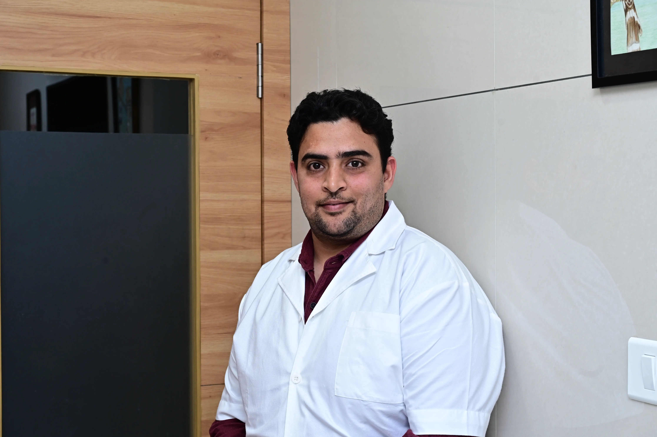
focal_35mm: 59
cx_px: 328
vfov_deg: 23.0
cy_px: 218
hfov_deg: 34.0
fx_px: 1076
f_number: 7.1
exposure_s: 1/125
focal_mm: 59
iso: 640
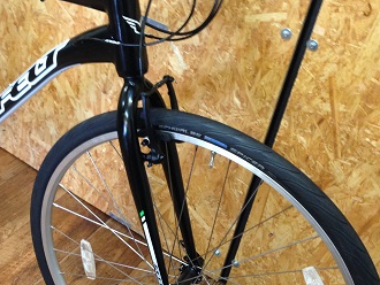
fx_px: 703
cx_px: 78
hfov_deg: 29.6
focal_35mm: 64
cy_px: 139
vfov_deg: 23.0
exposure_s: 1/20
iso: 125
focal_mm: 4.12
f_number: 2.4
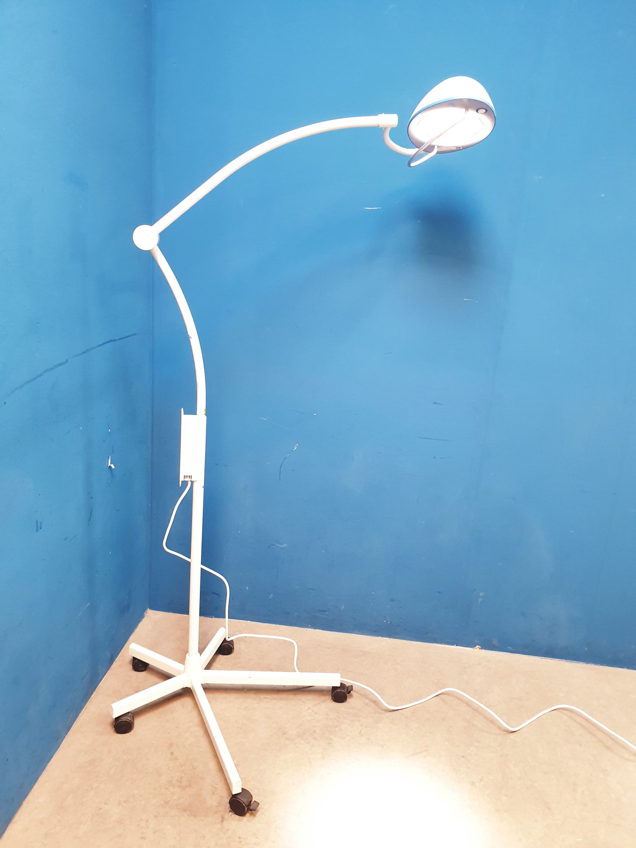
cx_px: 318
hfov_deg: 53.1
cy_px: 424
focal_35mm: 26
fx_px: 637
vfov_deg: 67.3
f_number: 2.4
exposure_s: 1/25
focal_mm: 4.3
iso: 320
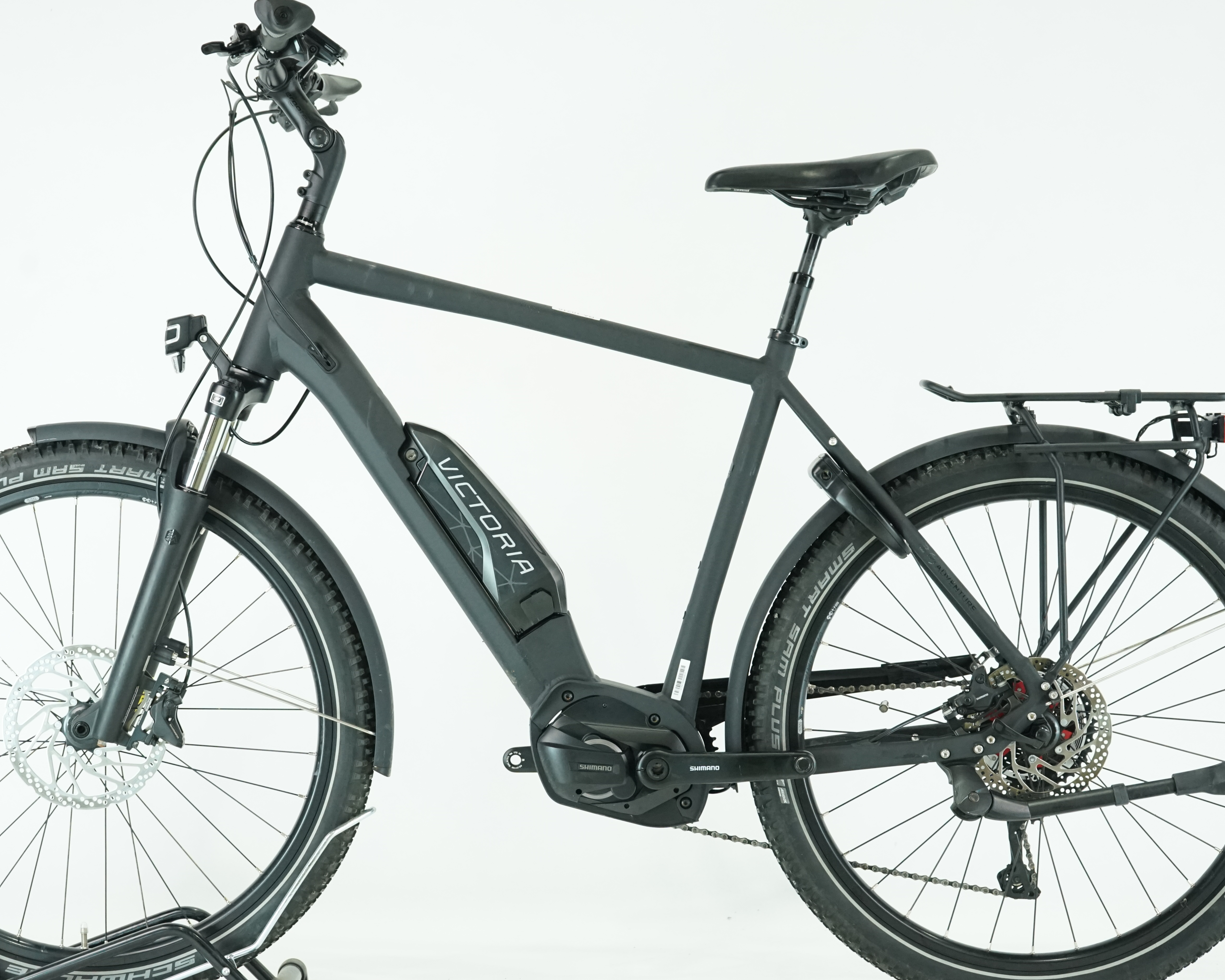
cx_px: 580
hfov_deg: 24.7
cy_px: 511
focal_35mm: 77
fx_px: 2792
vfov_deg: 19.9
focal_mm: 64
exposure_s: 1/200
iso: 2500
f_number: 5.6
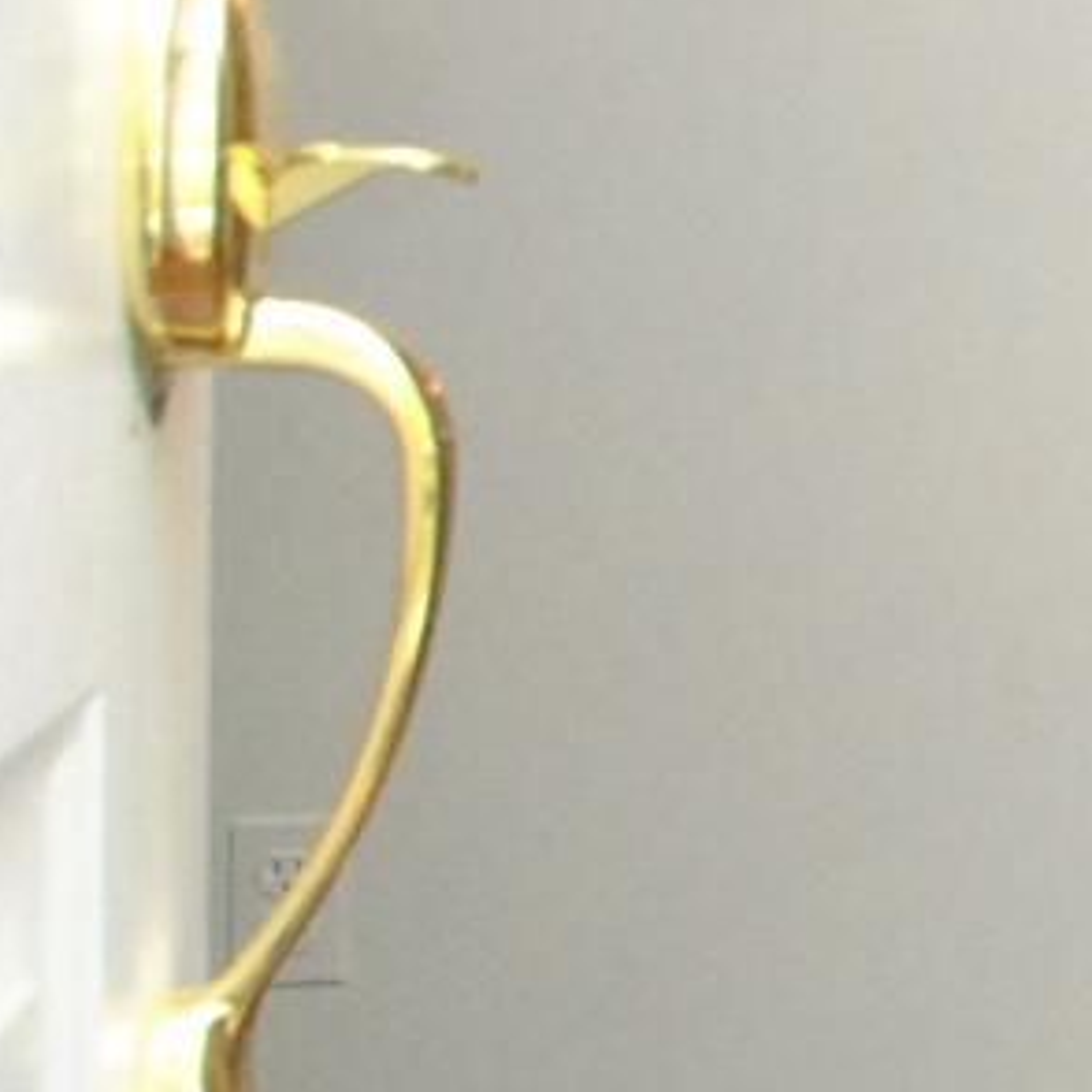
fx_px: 2998
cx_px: 2500
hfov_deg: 14.7
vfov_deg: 20.0
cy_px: 0
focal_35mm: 84
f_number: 4.5
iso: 1600
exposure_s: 1/125
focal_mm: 10
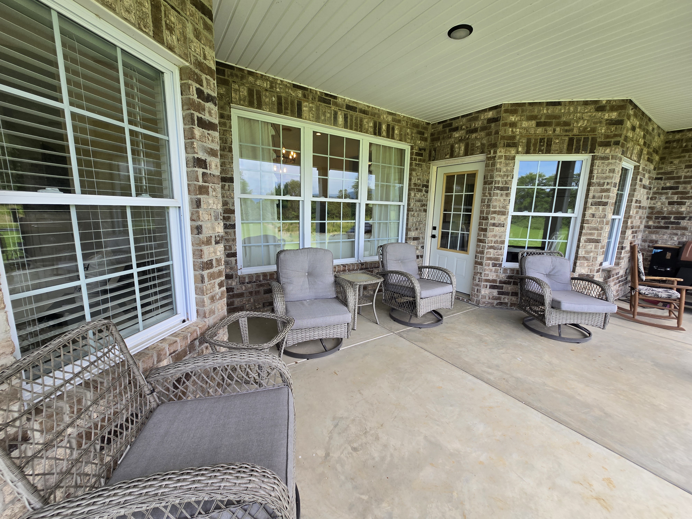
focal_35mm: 13
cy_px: 260
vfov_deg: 89.9
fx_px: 260
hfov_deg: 106.2
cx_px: 346
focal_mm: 2.2
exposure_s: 1/273
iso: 50
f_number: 2.2
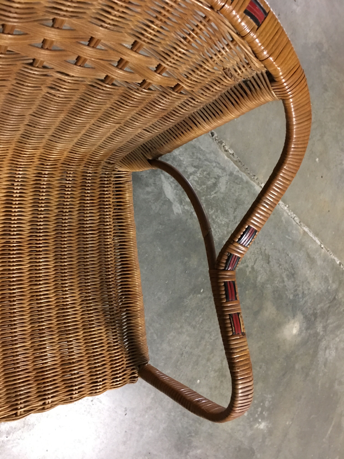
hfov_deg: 48.2
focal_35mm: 29
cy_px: 230
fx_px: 384
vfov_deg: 61.7
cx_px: 172
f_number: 2.2
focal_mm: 4.15
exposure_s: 1/8
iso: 160
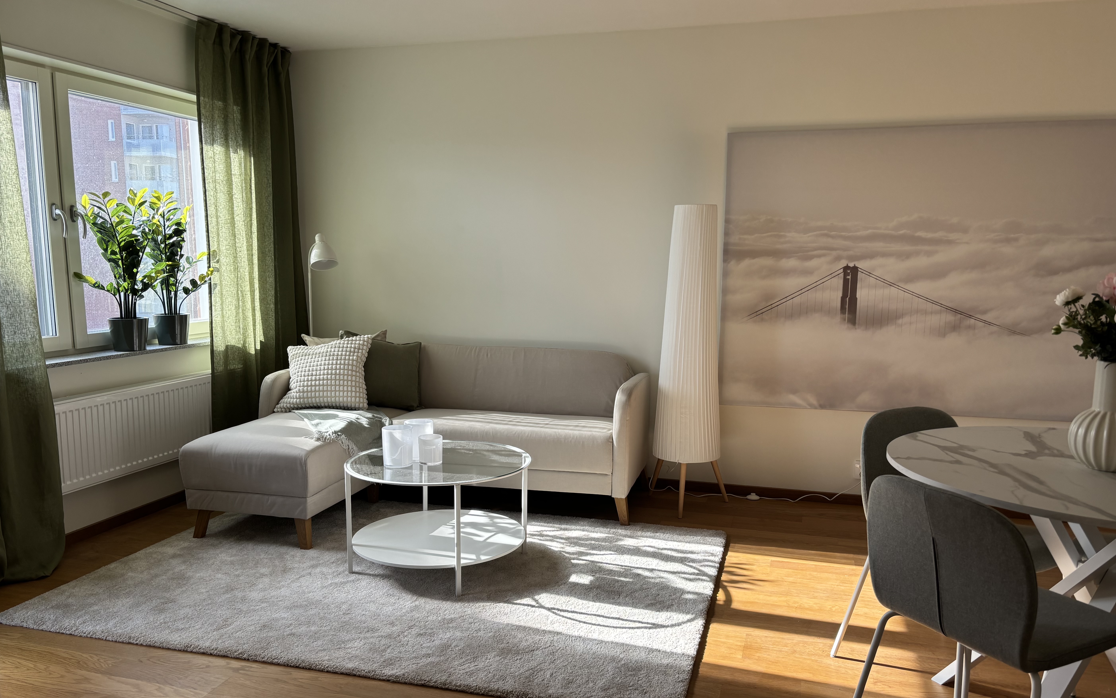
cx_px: 561
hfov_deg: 66.5
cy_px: 379
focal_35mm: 28
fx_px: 852
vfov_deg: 44.5
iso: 50
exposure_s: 1/296
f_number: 1.6
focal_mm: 5.96
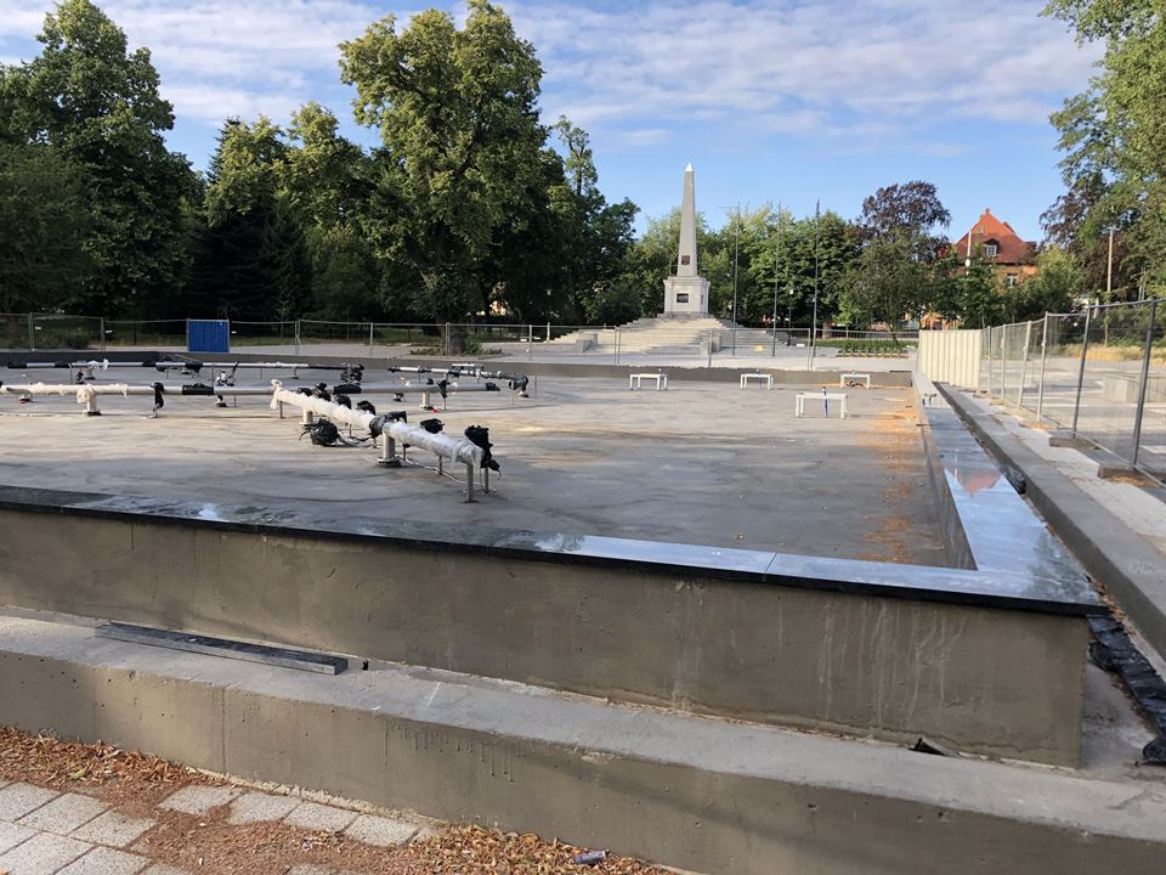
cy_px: 438
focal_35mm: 28
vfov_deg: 49.7
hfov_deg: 63.4
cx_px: 583
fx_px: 943
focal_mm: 3.99
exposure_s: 1/471
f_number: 1.8
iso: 20
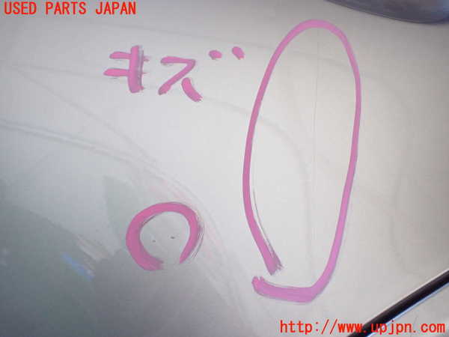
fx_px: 389
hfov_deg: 60.0
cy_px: 168
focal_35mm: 30
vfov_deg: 46.8
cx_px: 224
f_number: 2.3
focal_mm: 5.4
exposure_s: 1/100
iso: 800
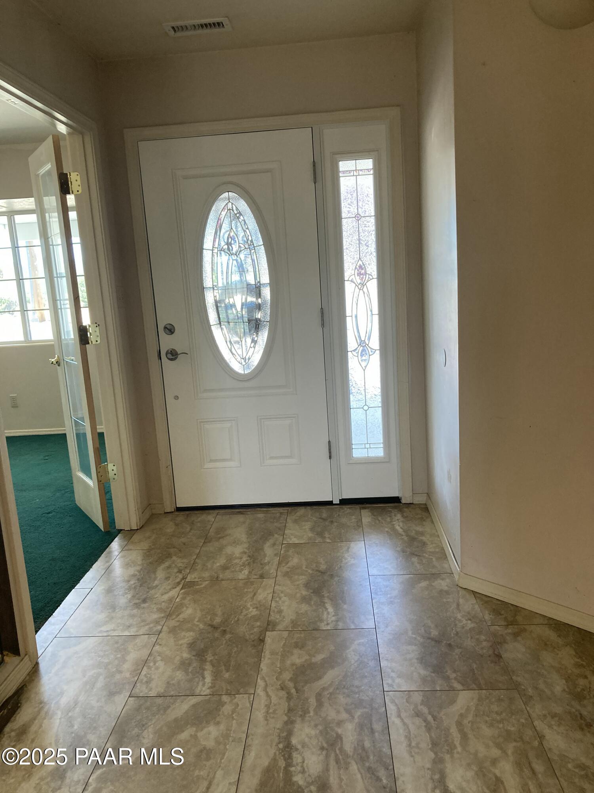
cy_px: 396
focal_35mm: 28
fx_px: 641
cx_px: 297
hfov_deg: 49.7
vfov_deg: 63.4
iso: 125
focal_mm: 3.99
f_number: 1.8
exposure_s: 1/60
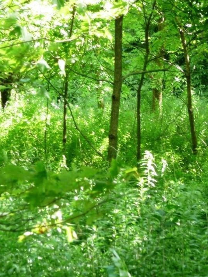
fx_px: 1963
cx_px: 142
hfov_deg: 6.1
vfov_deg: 8.1
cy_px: 143
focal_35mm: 245
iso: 200
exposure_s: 1/30
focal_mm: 29.1
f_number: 4.8
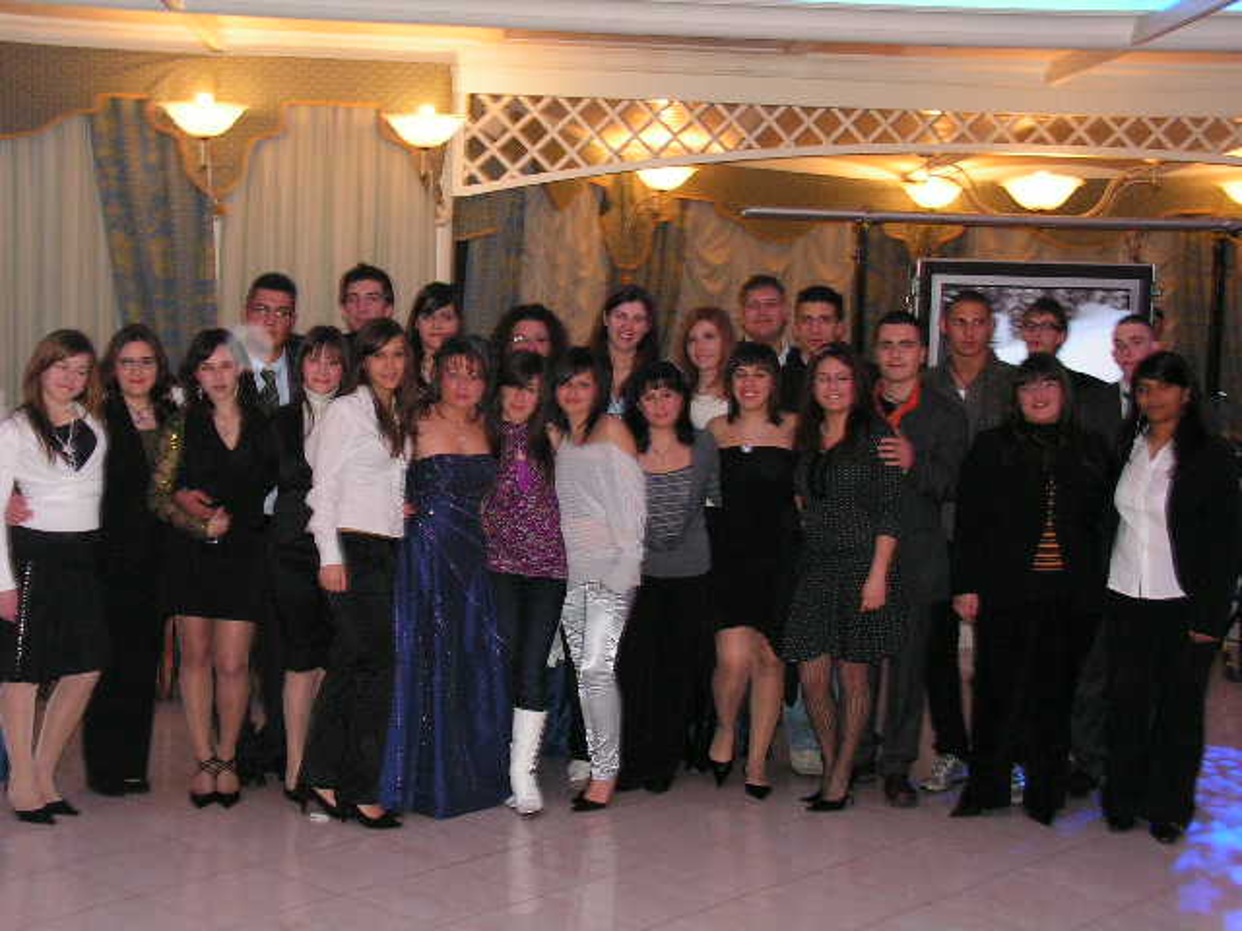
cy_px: 466
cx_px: 621
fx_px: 1794
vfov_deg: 29.1
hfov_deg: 38.2
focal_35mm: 50
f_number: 3.2
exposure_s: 1/40
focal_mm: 8.4
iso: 200
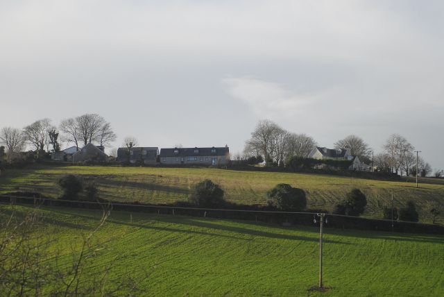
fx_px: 1296
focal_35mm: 105
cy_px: 148
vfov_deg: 13.1
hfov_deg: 19.4
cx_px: 222
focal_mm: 70
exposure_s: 1/2500
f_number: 2.8
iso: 400
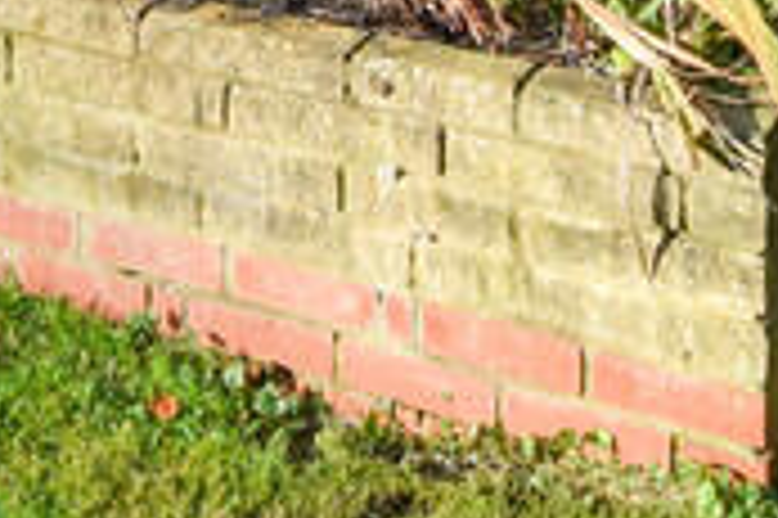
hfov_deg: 22.7
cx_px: 189
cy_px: -881
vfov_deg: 11.4
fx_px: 1922
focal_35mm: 89
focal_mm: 10
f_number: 8
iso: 400
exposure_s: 1/250
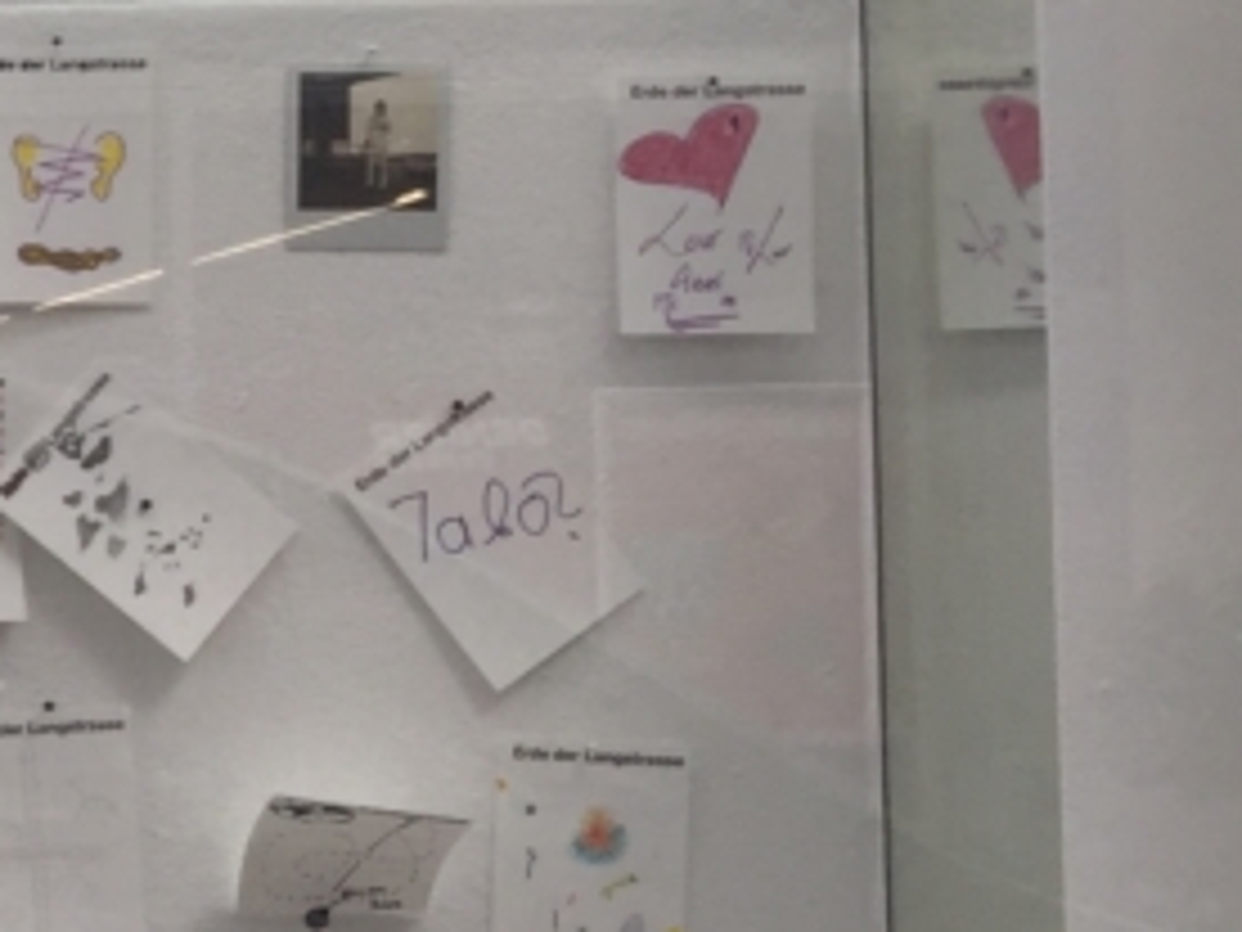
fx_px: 4306
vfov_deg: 12.3
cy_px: 475
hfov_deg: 14.0
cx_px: -1184
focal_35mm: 120
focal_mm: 4.15
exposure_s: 1/105
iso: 32
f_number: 2.2
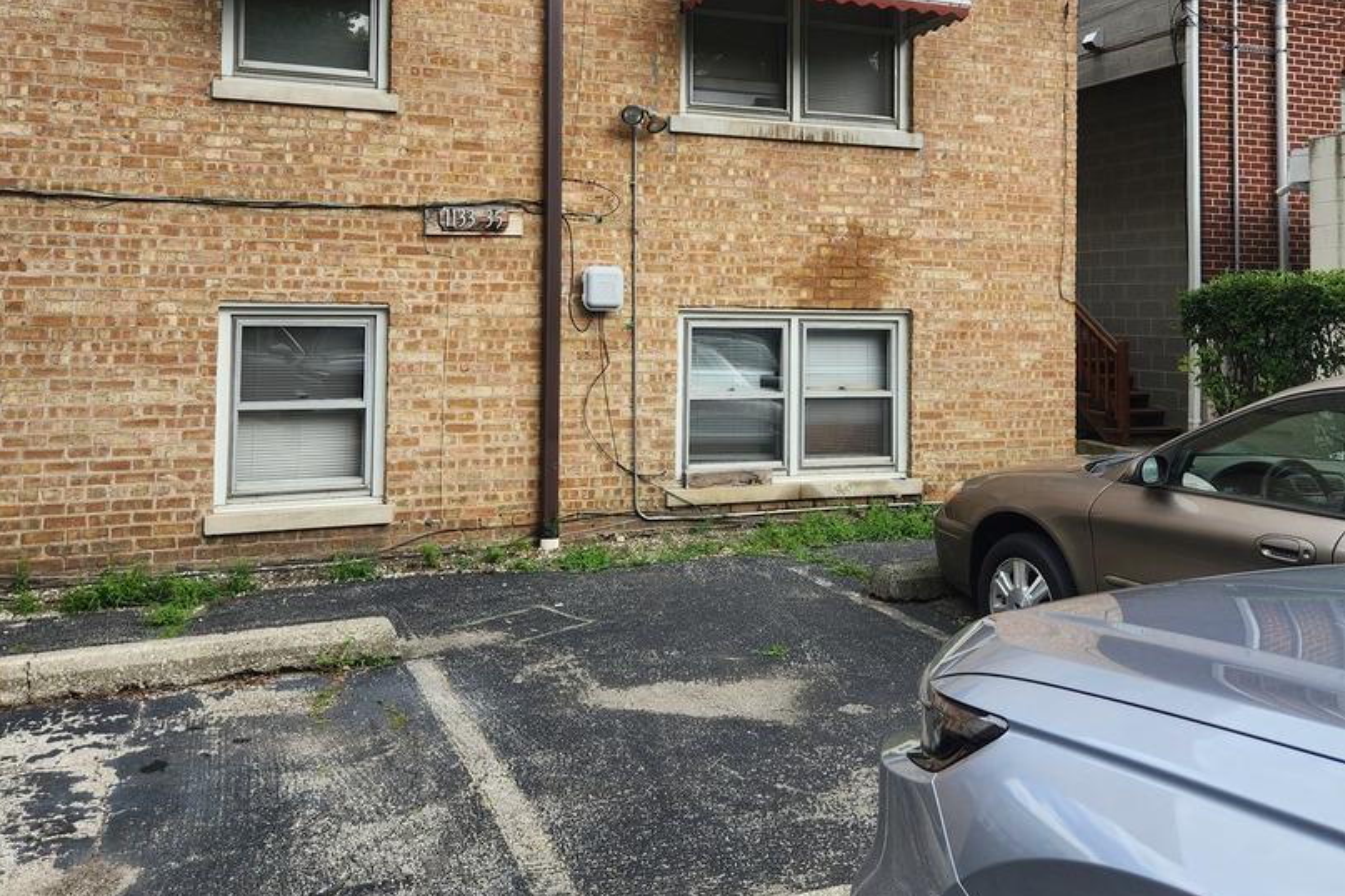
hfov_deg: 58.7
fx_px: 1195
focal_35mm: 32
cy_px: 258
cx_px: 672
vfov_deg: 40.3
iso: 20
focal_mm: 5.4
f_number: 1.8
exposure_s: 1/276
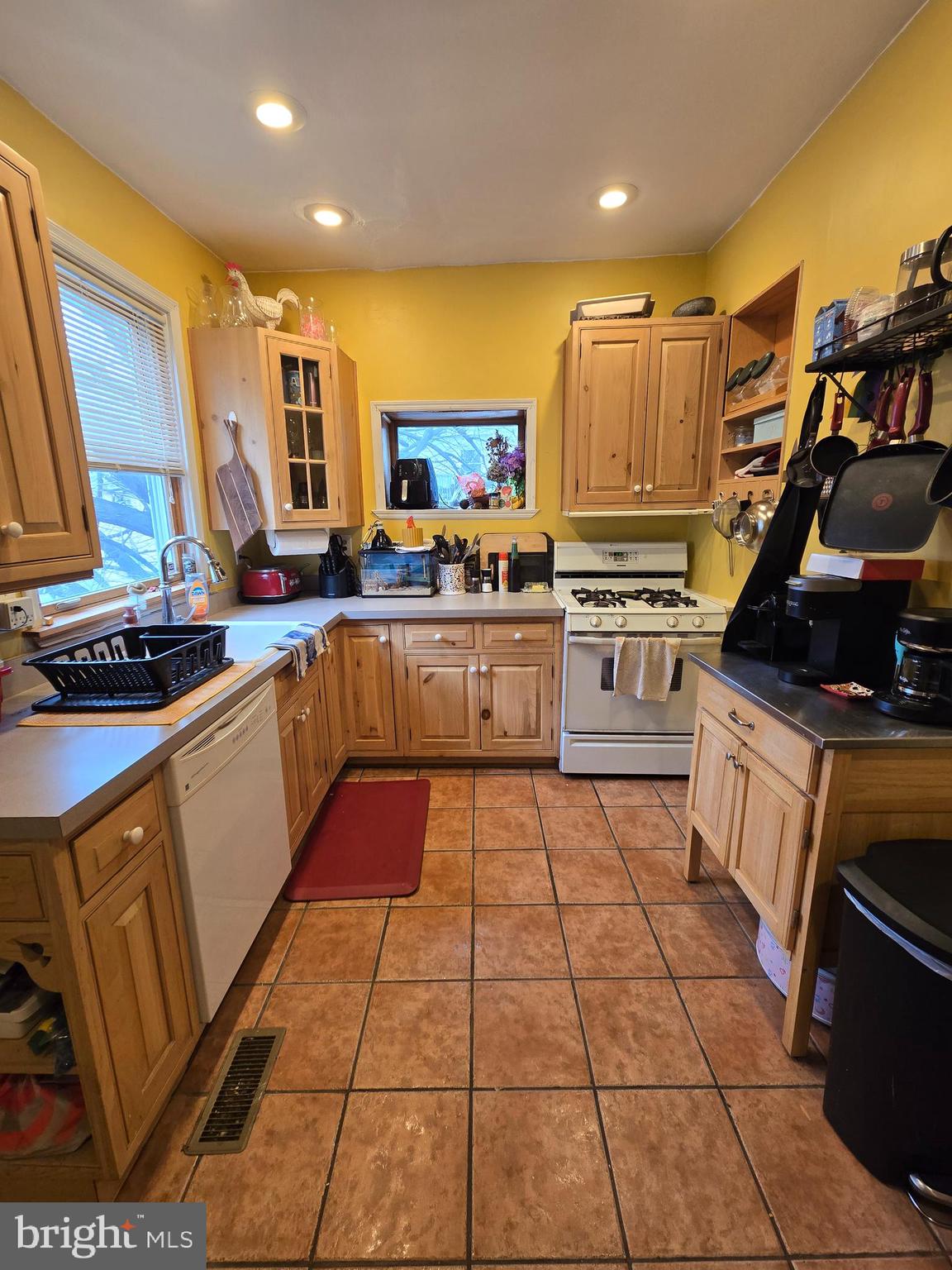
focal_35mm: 13
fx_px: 477
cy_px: 635
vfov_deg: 106.2
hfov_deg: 89.9
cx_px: 476
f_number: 2.2
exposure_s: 1/60
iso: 100
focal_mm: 2.2
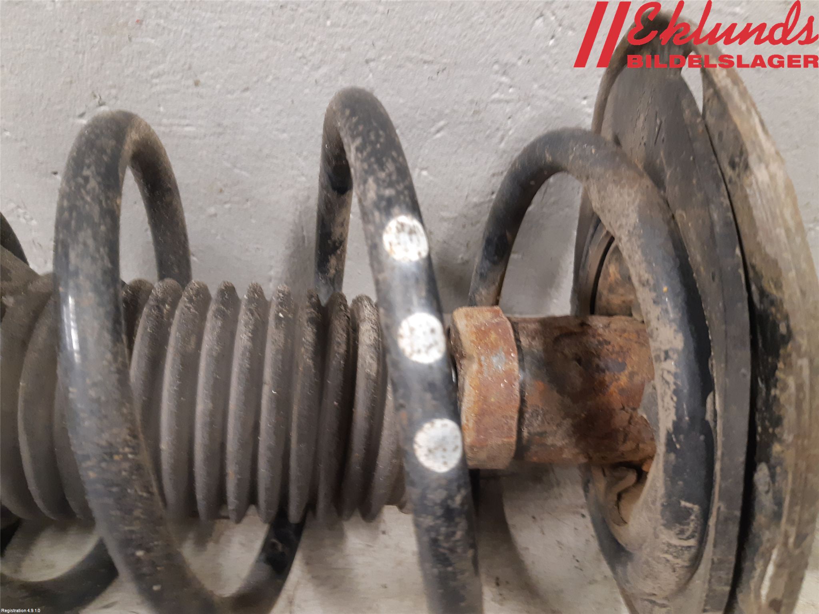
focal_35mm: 26
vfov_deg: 53.1
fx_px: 615
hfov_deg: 67.3
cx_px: 410
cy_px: 307
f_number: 1.7
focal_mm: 3.93
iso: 200
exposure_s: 1/25
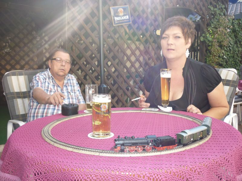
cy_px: 90
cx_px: 121
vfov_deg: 42.9
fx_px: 231
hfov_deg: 55.4
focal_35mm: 33
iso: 100
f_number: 2.8
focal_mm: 5.5
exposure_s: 1/200
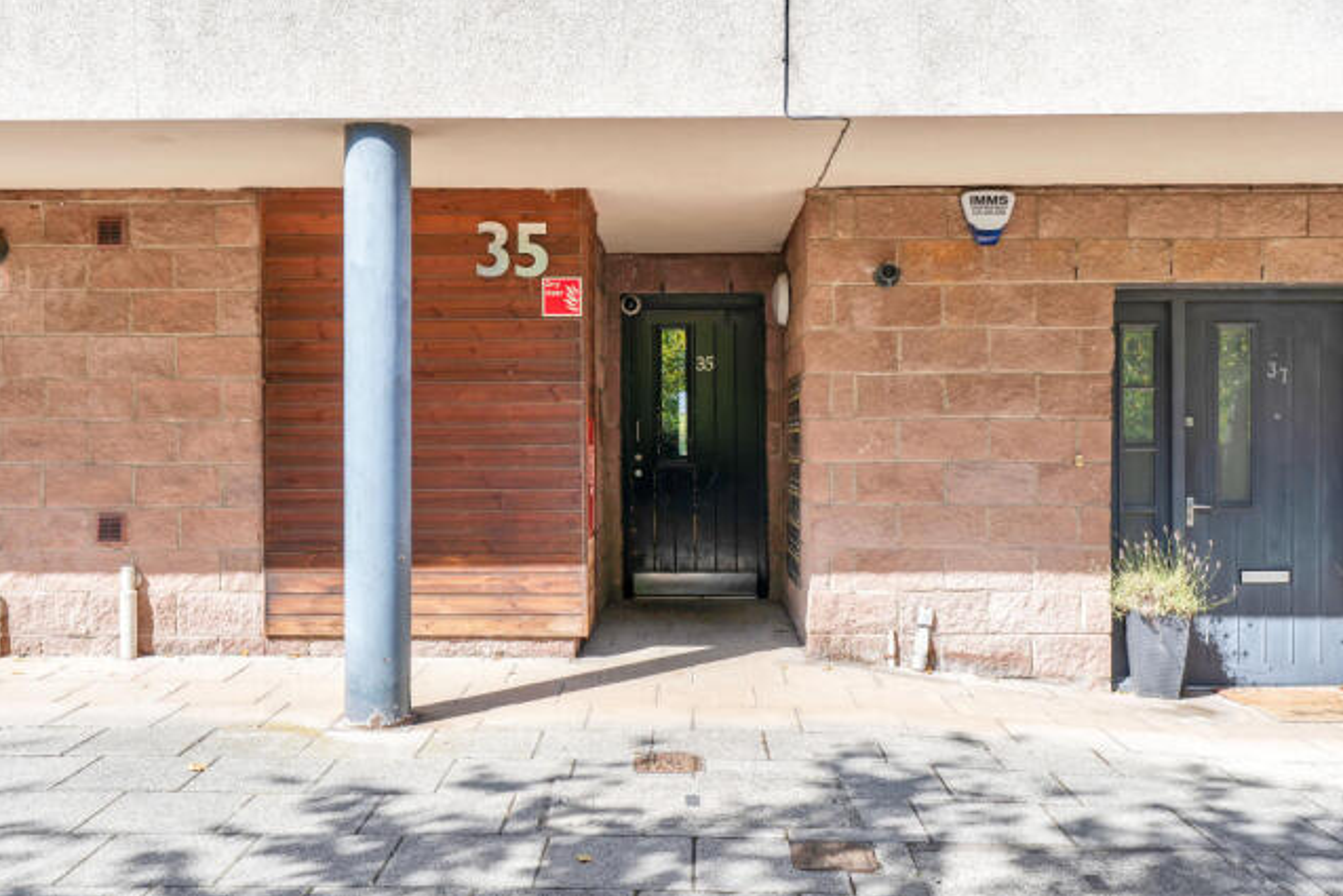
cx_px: 686
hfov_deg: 53.1
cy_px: 444
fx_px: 1343
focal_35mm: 36
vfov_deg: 36.9
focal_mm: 35
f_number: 5.6
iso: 125
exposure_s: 1/250
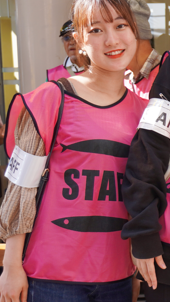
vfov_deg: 23.6
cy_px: 153
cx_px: 296
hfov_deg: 12.4
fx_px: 722
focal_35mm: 90
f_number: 4.5
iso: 100
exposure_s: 1/160
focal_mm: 27
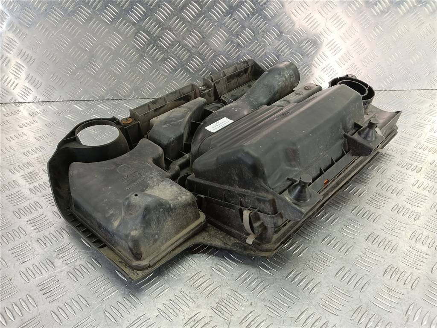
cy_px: 164
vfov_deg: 51.4
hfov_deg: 65.3
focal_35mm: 27
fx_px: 341
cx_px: 218
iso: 185
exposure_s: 1/50
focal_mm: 4.11
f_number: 1.6
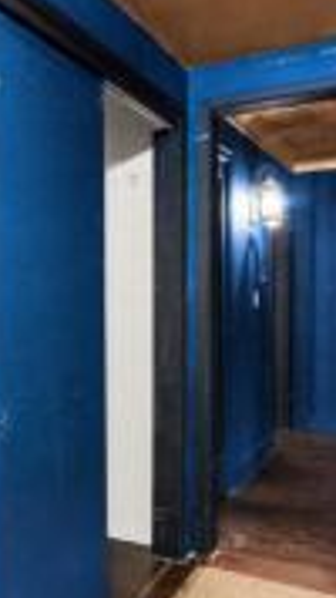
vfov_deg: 50.4
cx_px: -114
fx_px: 634
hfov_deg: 25.2
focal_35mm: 40
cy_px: 331
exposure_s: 1/5
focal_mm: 17
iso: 1000
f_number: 7.1
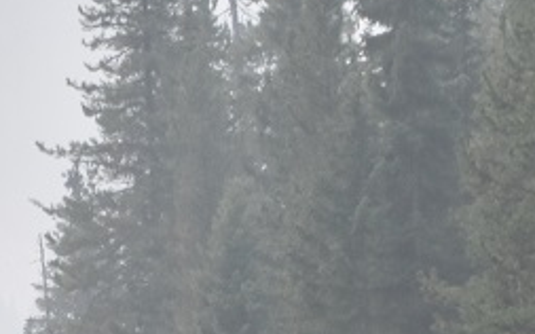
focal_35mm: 668
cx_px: 1197
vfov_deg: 2.0
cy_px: 746
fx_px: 9738
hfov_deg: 3.1
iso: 800
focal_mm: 92
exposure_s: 1/1000
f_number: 5.6
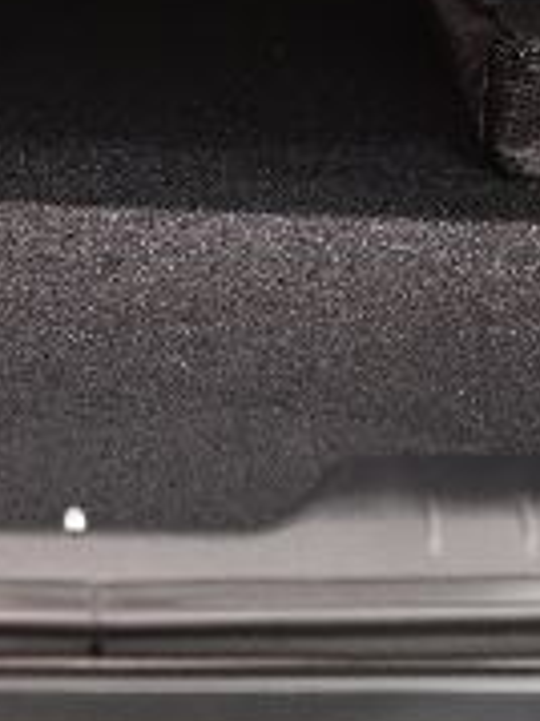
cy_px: -232
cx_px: 32
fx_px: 2749
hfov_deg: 11.1
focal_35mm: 132
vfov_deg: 14.3
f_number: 4
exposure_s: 1/25
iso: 1000
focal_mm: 24
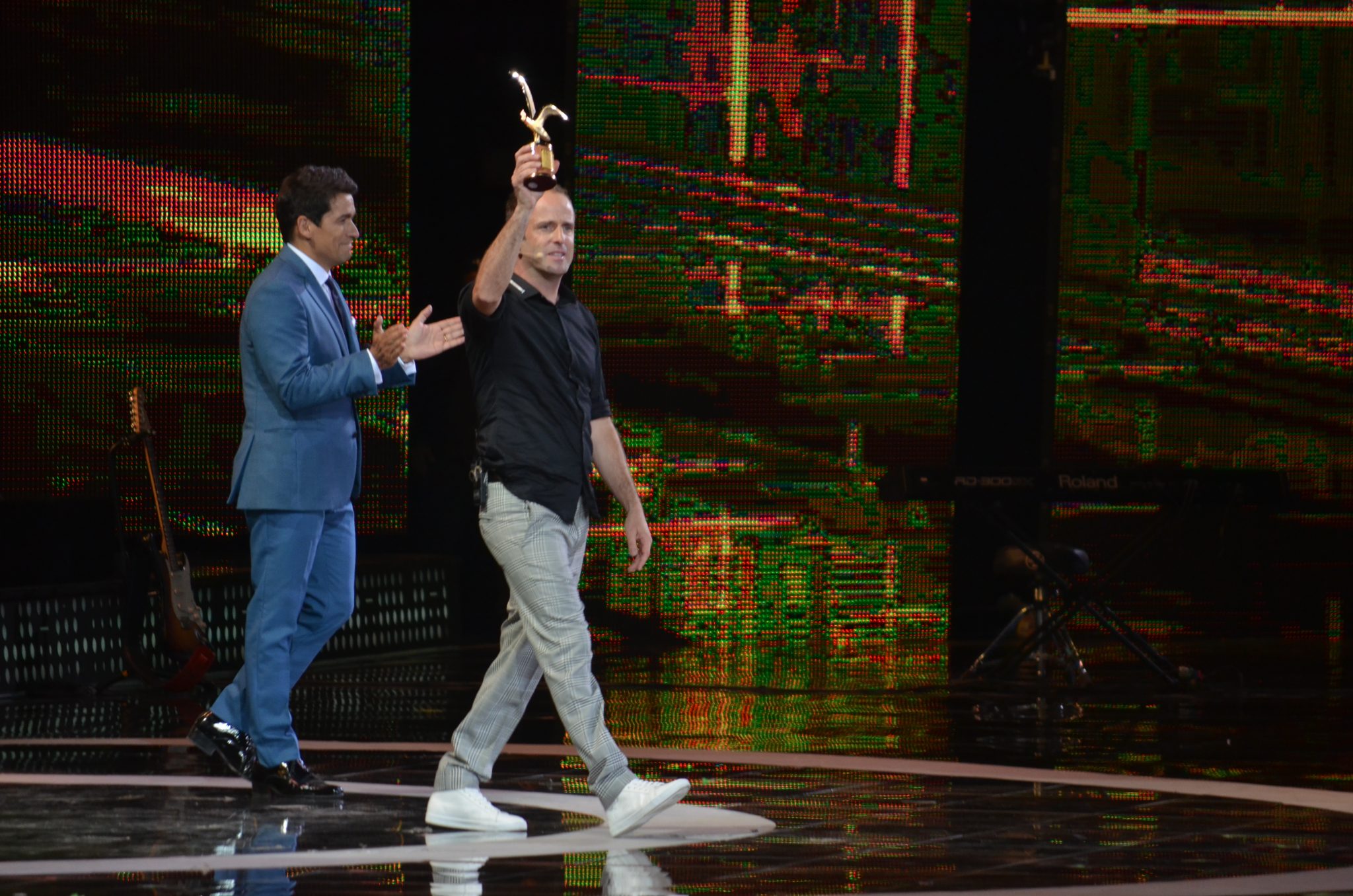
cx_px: 676
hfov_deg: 6.9
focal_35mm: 300
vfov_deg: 4.6
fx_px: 11250
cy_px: 448
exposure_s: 1/125
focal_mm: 200
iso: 800
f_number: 5.6
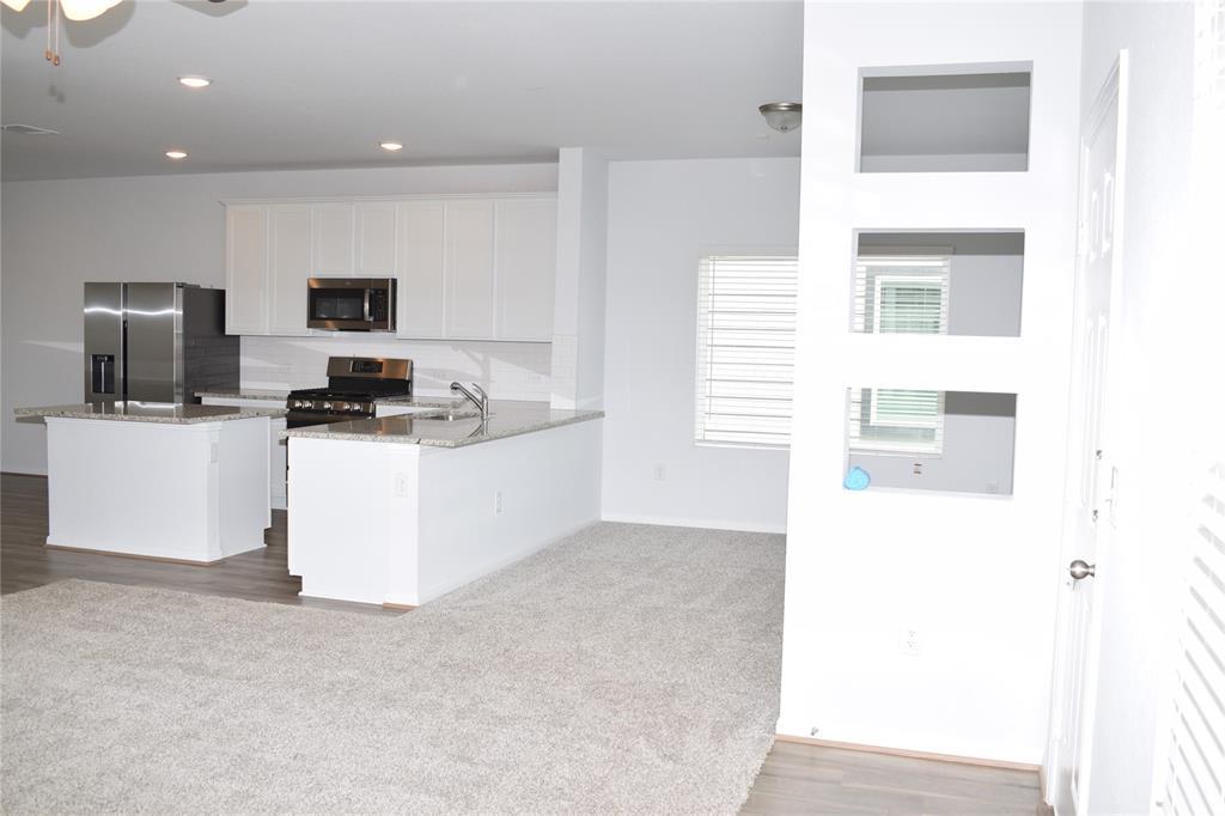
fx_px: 1122
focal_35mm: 33
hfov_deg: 57.2
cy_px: 408
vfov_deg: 39.9
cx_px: 612
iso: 400
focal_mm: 22
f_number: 6.3
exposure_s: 1/160
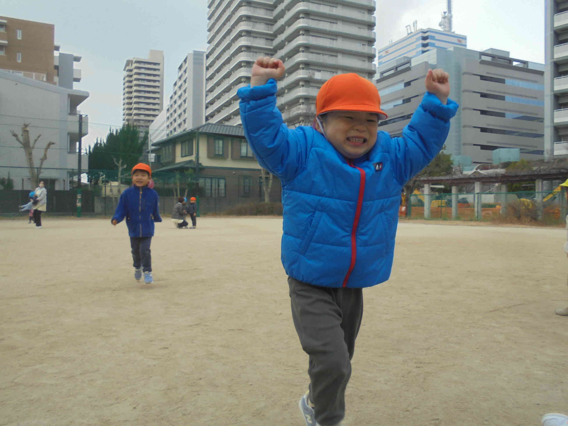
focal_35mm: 29
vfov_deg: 48.2
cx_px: 284
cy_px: 213
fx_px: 476
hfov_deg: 61.7
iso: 100
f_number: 3.7
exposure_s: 1/250
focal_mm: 5.3
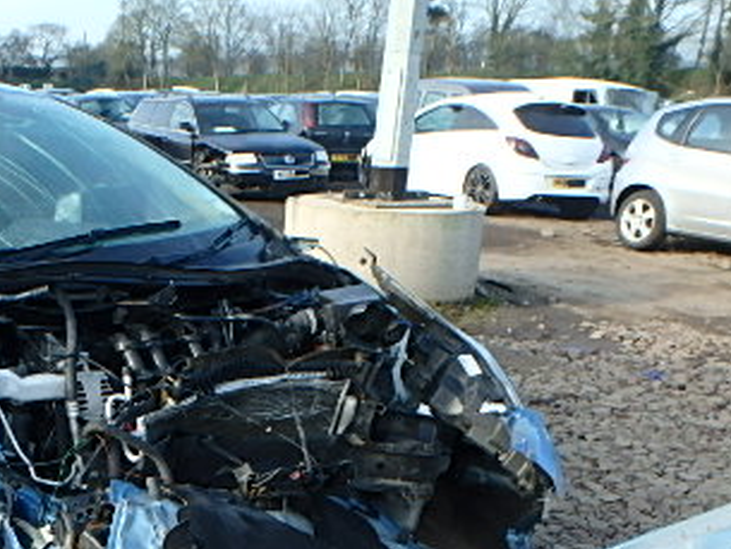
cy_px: 458
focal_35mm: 44
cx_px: 93
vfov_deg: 31.8
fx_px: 930
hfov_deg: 40.2
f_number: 3.5
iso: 125
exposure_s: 1/250
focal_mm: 3.7
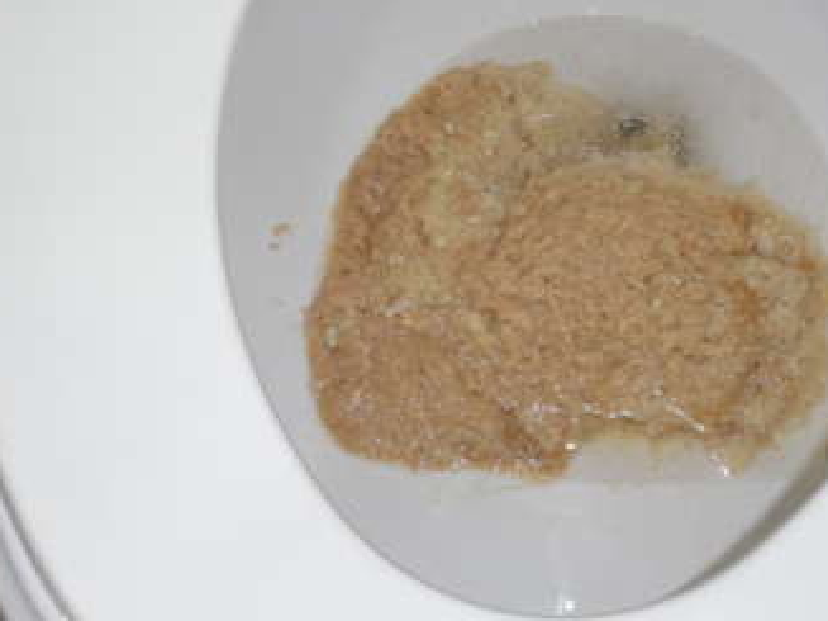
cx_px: 572
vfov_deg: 32.8
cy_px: 279
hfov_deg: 42.2
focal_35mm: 44
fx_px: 1052
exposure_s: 1/15
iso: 100
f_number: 3.2
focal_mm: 4
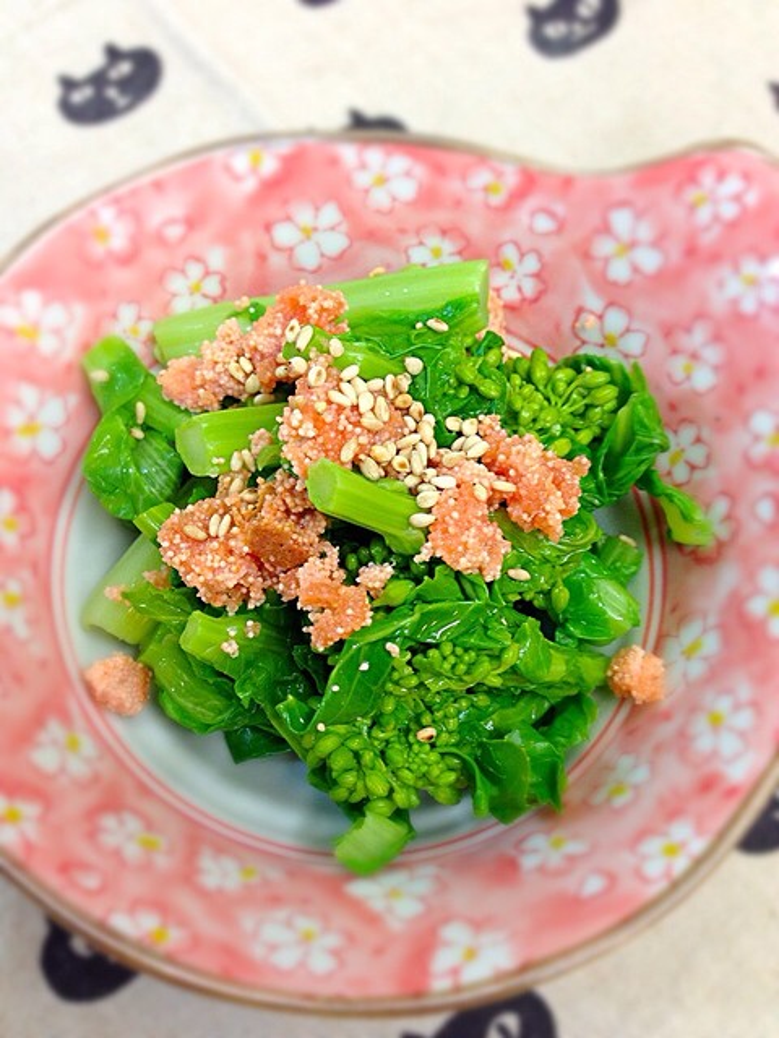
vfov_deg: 55.4
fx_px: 990
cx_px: 390
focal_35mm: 33
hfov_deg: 42.9
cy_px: 519
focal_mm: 4.12
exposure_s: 1/20
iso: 125
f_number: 2.4
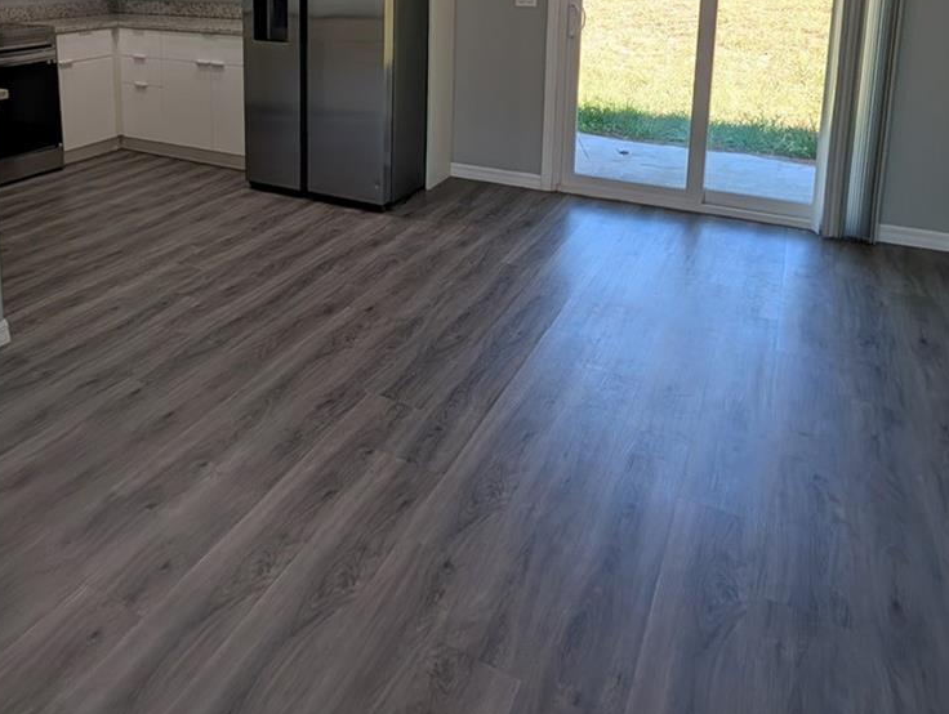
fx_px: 714
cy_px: 80
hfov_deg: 65.8
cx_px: 330
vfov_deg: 48.0
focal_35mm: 26
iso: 65
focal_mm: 2.02
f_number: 1.7
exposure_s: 1/274
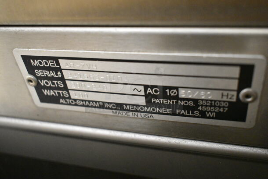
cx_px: 134
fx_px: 279
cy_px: 90
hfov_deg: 51.2
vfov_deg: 35.6
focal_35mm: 38
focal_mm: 25
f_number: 4
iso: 6400
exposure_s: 1/80
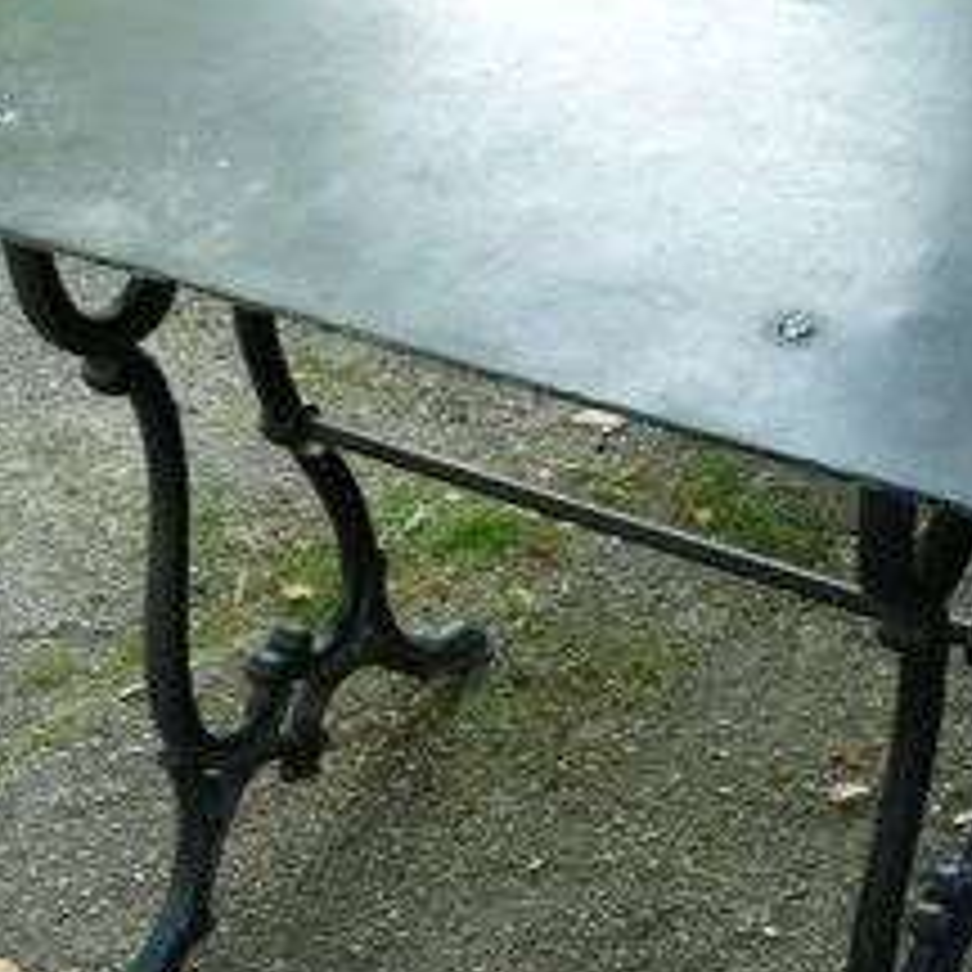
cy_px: 616
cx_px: 630
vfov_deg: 28.9
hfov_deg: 28.9
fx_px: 1874
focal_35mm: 59
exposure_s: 1/30
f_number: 3.3
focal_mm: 5.2
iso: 100
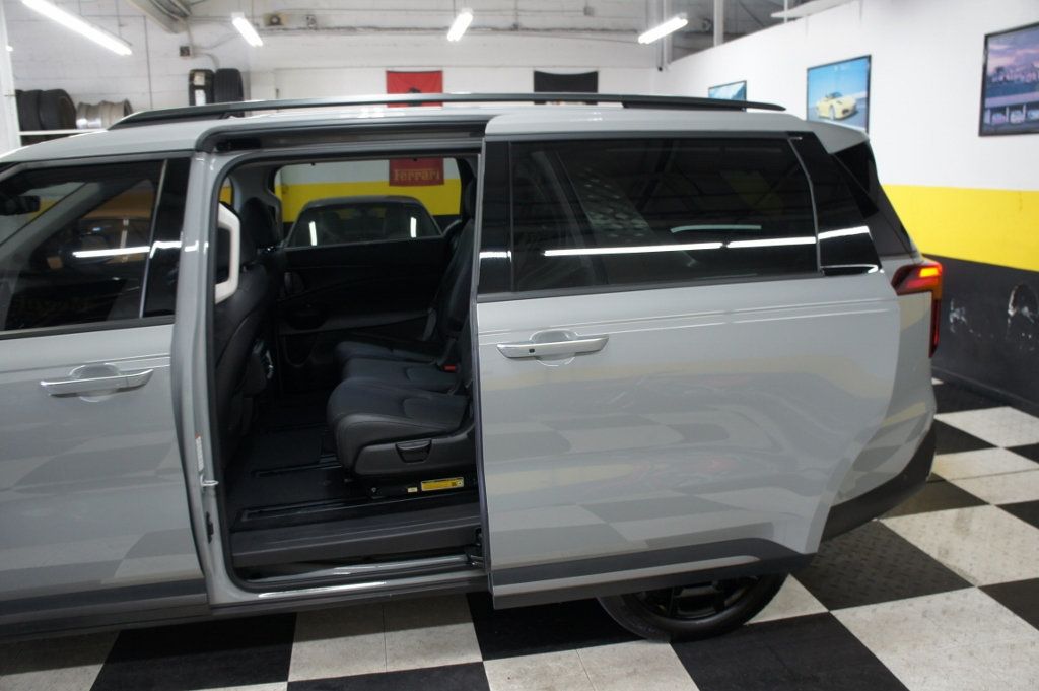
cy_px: 346
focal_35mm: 27
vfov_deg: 47.9
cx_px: 520
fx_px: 779
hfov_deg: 67.4
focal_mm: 18
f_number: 3.5
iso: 400
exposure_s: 1/30
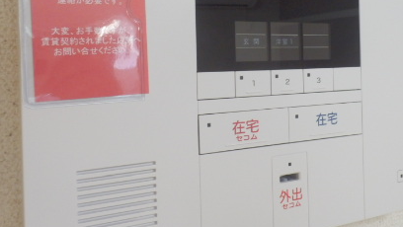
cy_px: 57
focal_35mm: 41
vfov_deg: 28.6
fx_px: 438
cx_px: 252
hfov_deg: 48.9
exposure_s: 1/30
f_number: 3
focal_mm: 4.2
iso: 320
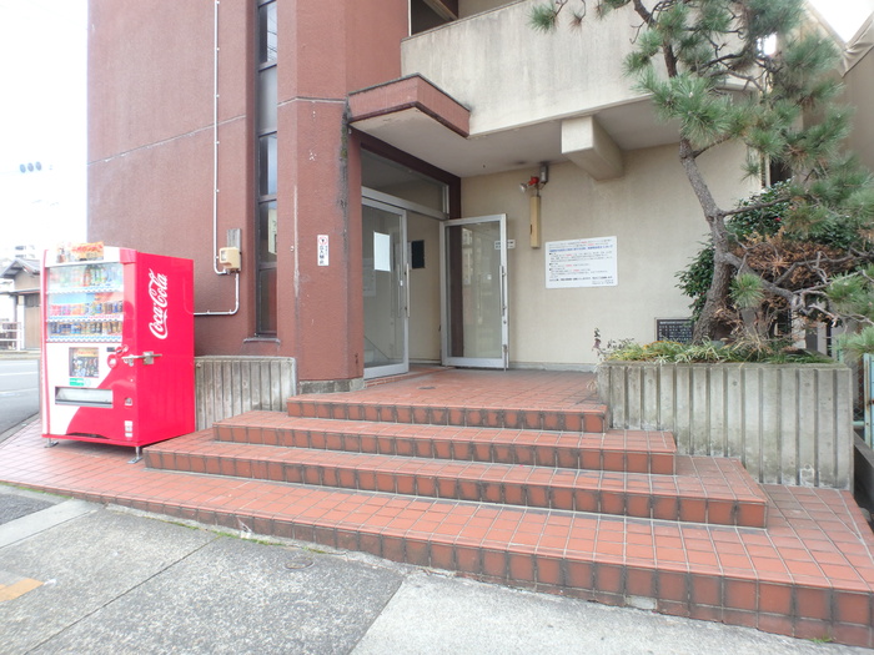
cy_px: 328
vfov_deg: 63.4
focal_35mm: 21
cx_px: 437
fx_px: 530
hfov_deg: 79.0
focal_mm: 3.7
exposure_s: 1/60
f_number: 3.5
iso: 125
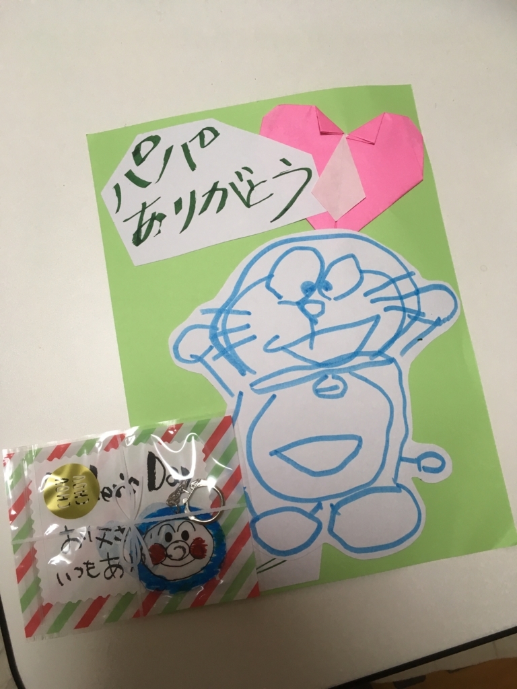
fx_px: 577
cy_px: 344
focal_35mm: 29
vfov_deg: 61.7
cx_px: 258
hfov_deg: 48.2
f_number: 2.2
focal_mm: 4.15
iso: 32
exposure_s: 1/30
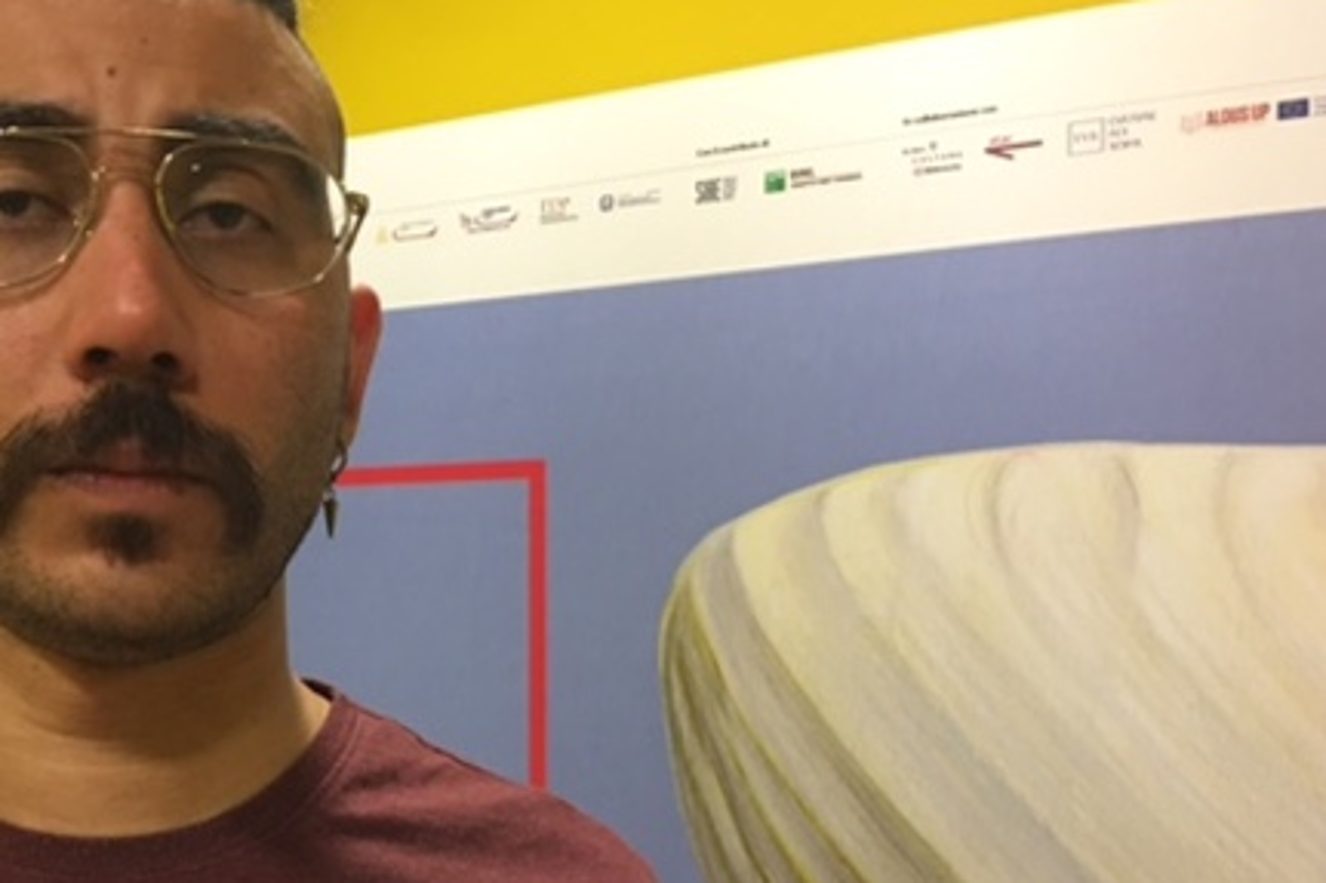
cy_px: 635
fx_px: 1804
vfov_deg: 27.2
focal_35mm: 49
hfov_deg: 39.0
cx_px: 289
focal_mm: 4.15
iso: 100
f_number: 2.2
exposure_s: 1/10
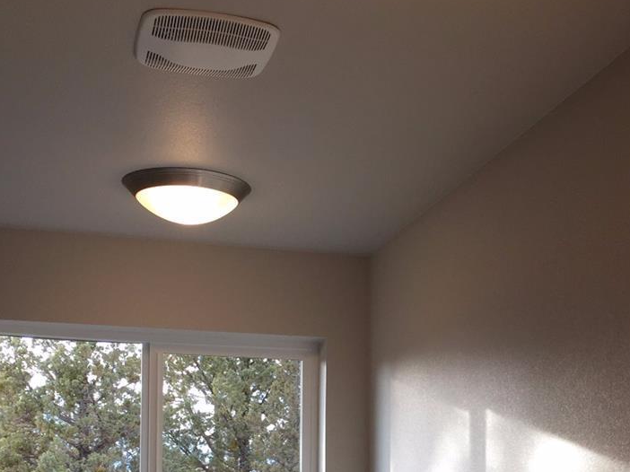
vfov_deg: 22.6
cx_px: 412
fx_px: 1128
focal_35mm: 62
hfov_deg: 31.0
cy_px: 492
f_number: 2.2
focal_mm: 4.15
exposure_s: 1/120
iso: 32
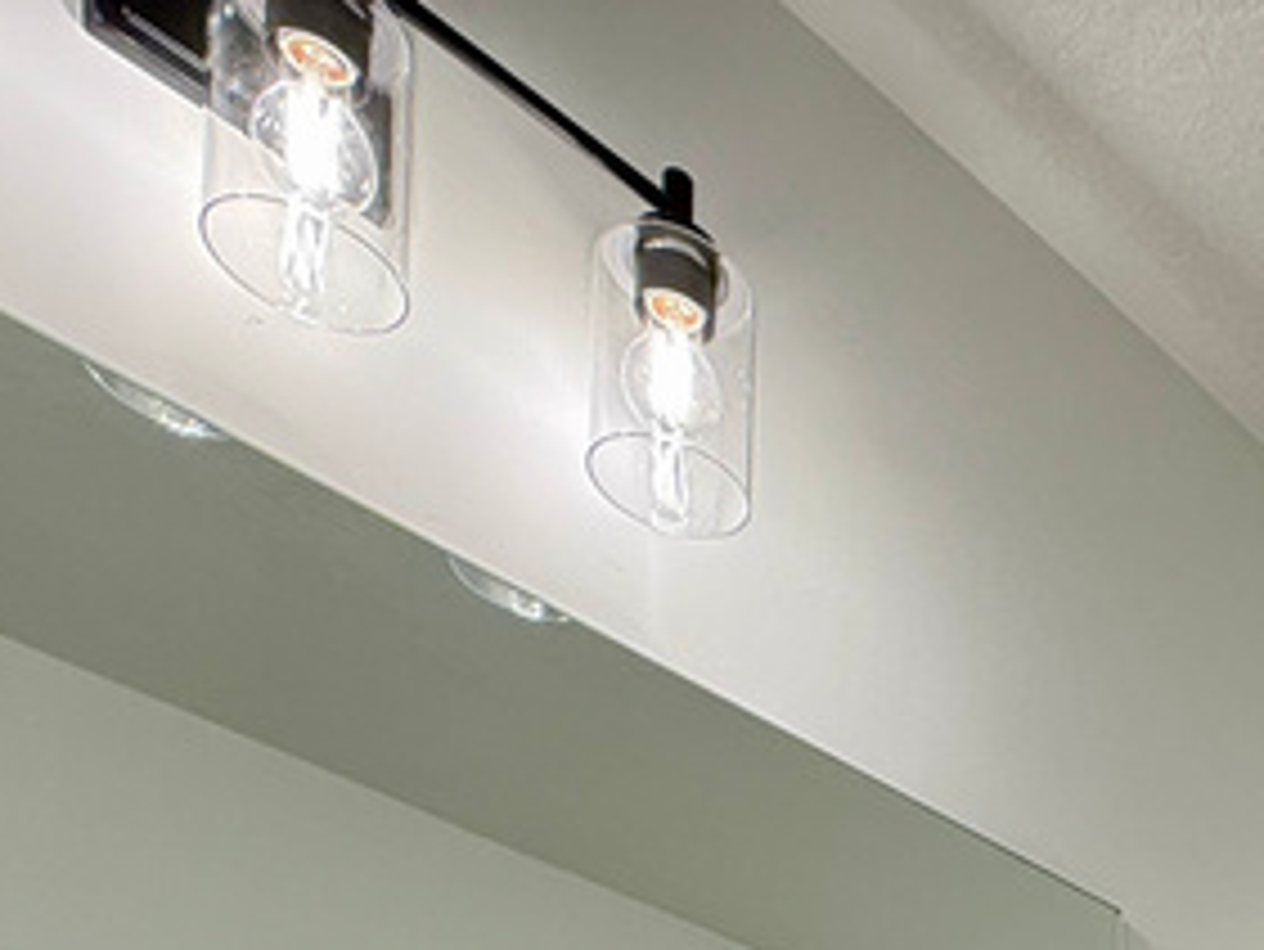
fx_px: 1863
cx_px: 1588
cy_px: 1724
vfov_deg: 20.2
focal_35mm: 51
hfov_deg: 30.6
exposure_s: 1/120
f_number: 2.2
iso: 80
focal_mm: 2.22
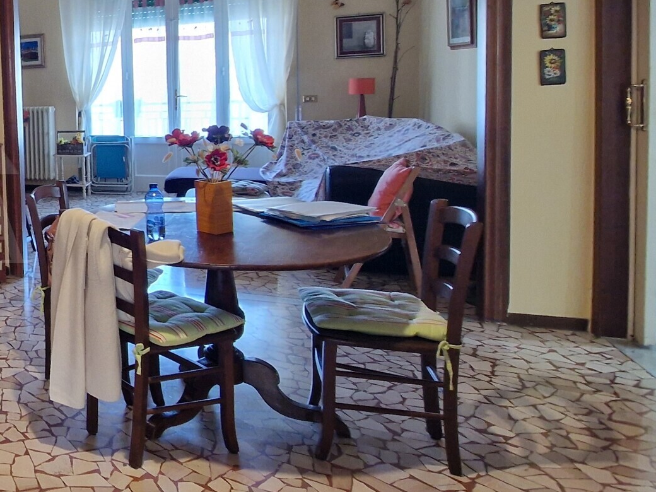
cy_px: 126
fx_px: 606
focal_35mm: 32
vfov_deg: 42.9
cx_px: -112
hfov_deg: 41.3
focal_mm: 2.2
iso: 400
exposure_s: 1/50
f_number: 2.2
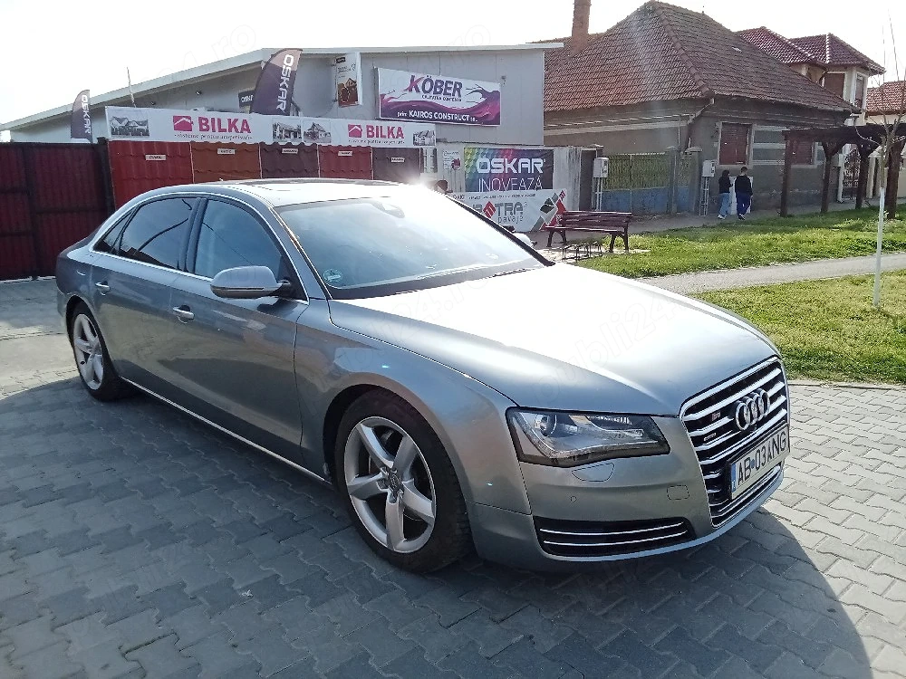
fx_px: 707
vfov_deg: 51.4
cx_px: 453
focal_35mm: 27
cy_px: 340
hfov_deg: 65.3
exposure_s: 1/1111
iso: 103
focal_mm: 2.79
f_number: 2
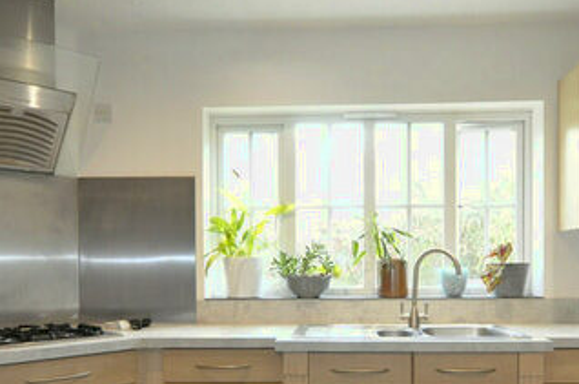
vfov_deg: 38.9
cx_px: 331
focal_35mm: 33
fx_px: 530
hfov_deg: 57.1
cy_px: 285
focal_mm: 10
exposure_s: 1/100
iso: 800
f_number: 3.5
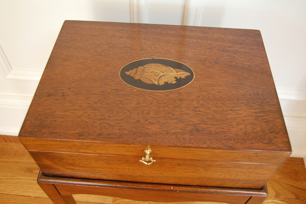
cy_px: 102
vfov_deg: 38.3
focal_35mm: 34
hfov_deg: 55.1
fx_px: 293
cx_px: 153
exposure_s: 1/25
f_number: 3.8
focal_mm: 23
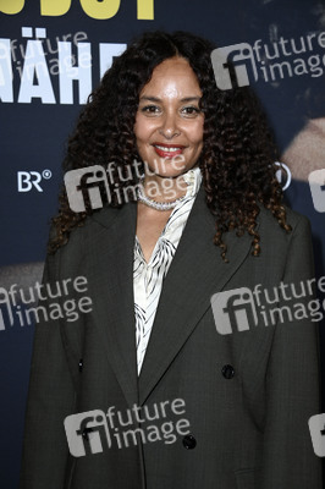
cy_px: 244
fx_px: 977
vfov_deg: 28.1
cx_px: 162
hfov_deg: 18.9
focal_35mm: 72
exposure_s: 1/250
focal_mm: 72
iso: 1250
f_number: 5.6
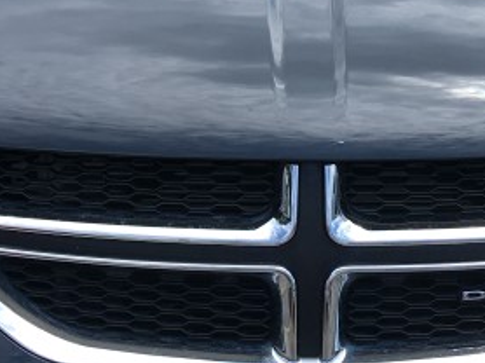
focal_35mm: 107
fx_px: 1498
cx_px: 274
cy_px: 61
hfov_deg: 18.4
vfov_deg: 13.7
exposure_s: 1/836
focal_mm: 4.15
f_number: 2.2
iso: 25
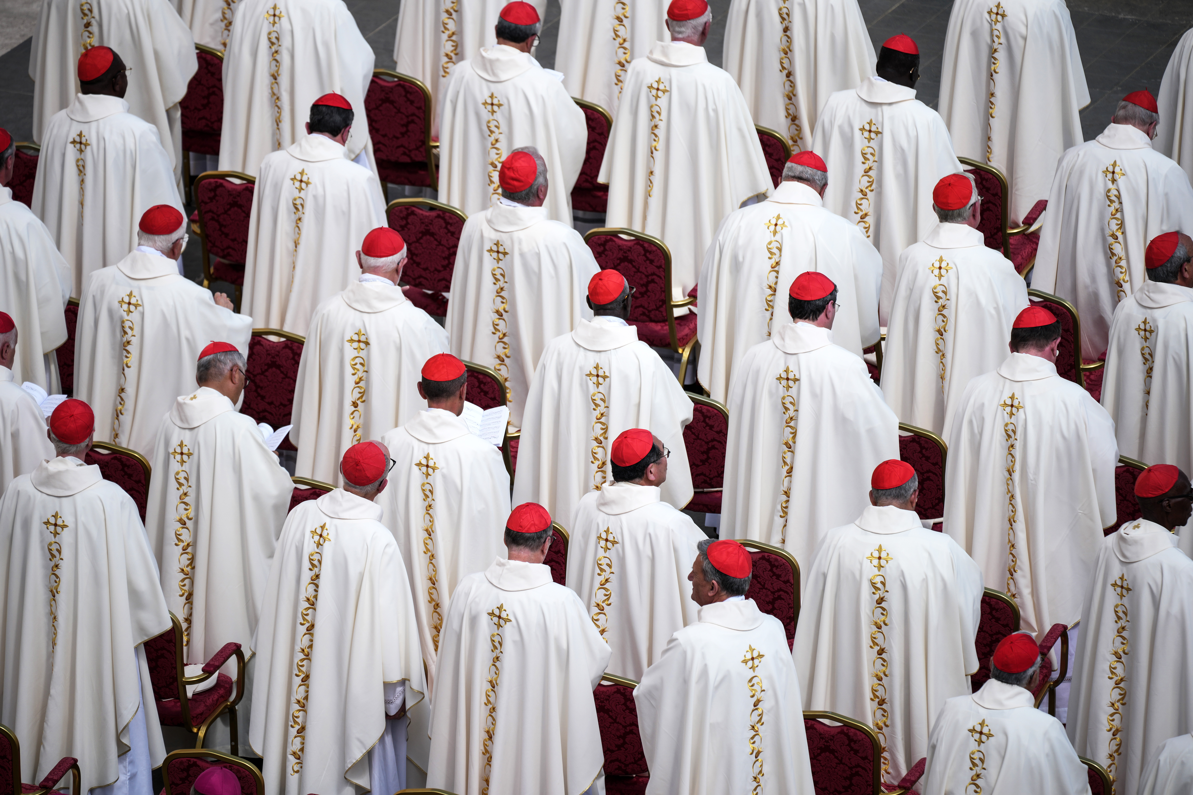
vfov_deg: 4.1
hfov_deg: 6.1
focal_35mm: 336
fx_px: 11134
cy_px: 398
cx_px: 596
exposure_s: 1/750
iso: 125
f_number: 5.6
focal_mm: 336
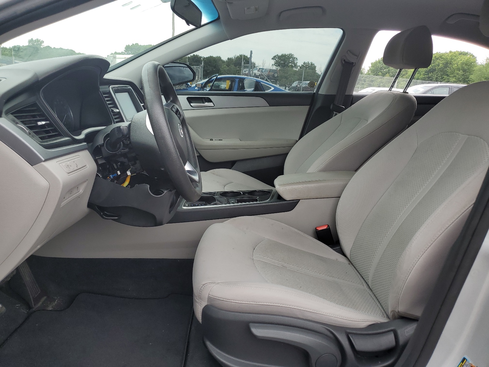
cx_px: 244
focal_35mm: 26
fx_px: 367
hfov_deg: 67.3
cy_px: 184
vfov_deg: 53.1
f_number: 1.5
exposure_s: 1/526
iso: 50
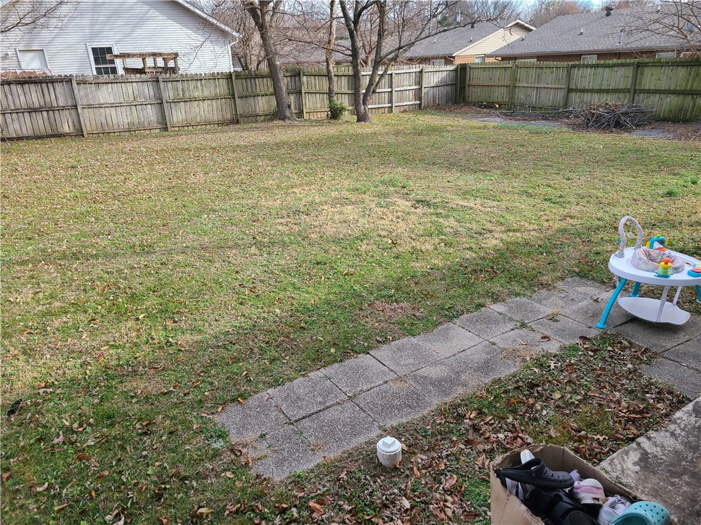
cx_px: 350
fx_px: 527
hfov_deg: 67.3
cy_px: 262
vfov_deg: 53.1
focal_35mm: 26
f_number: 1.8
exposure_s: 1/539
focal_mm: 5.4
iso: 40
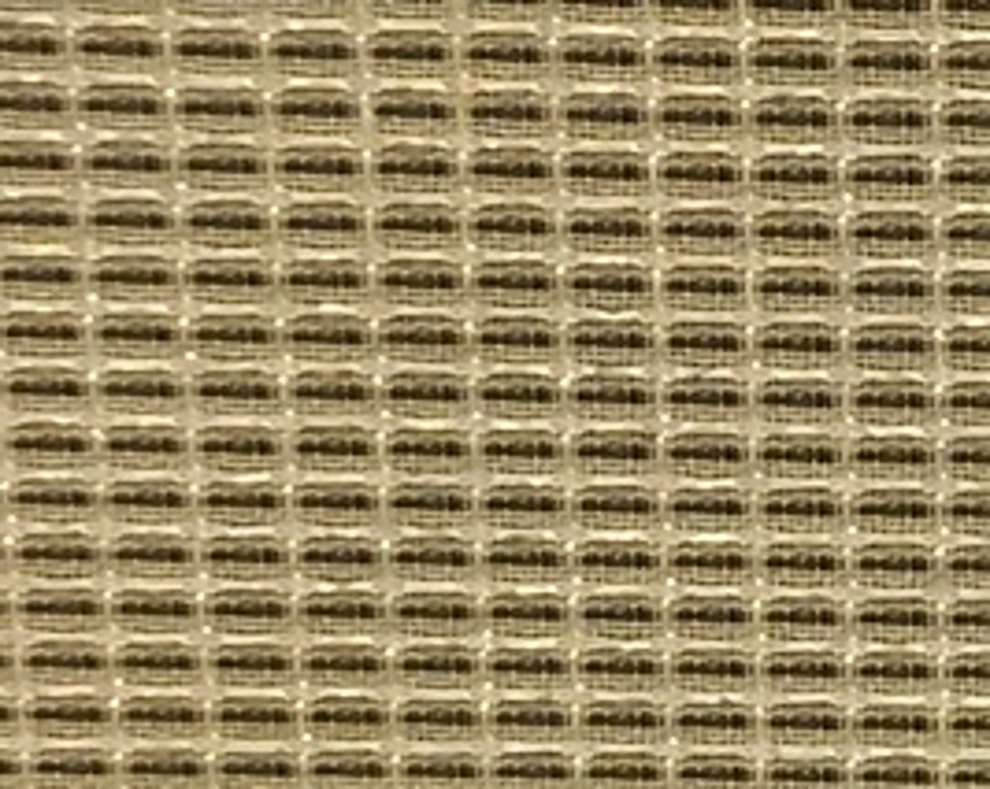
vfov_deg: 7.2
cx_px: 1387
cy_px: 422
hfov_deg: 8.9
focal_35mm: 214
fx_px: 6263
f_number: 2.2
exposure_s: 1/20
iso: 200
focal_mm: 4.15
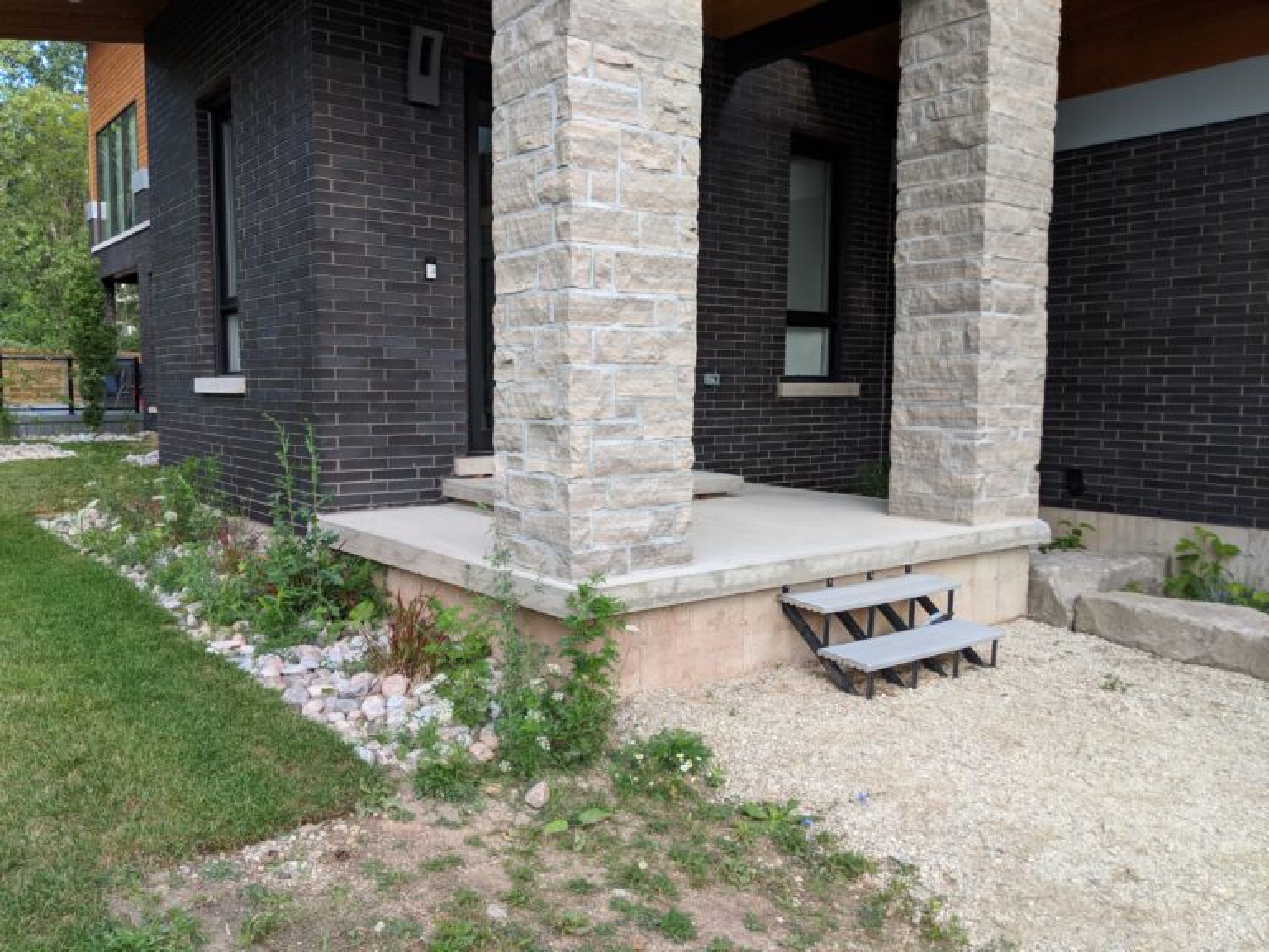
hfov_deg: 65.3
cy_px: 476
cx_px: 634
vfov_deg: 51.4
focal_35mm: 27
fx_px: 990
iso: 56
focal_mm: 4.44
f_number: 1.8
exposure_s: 1/325
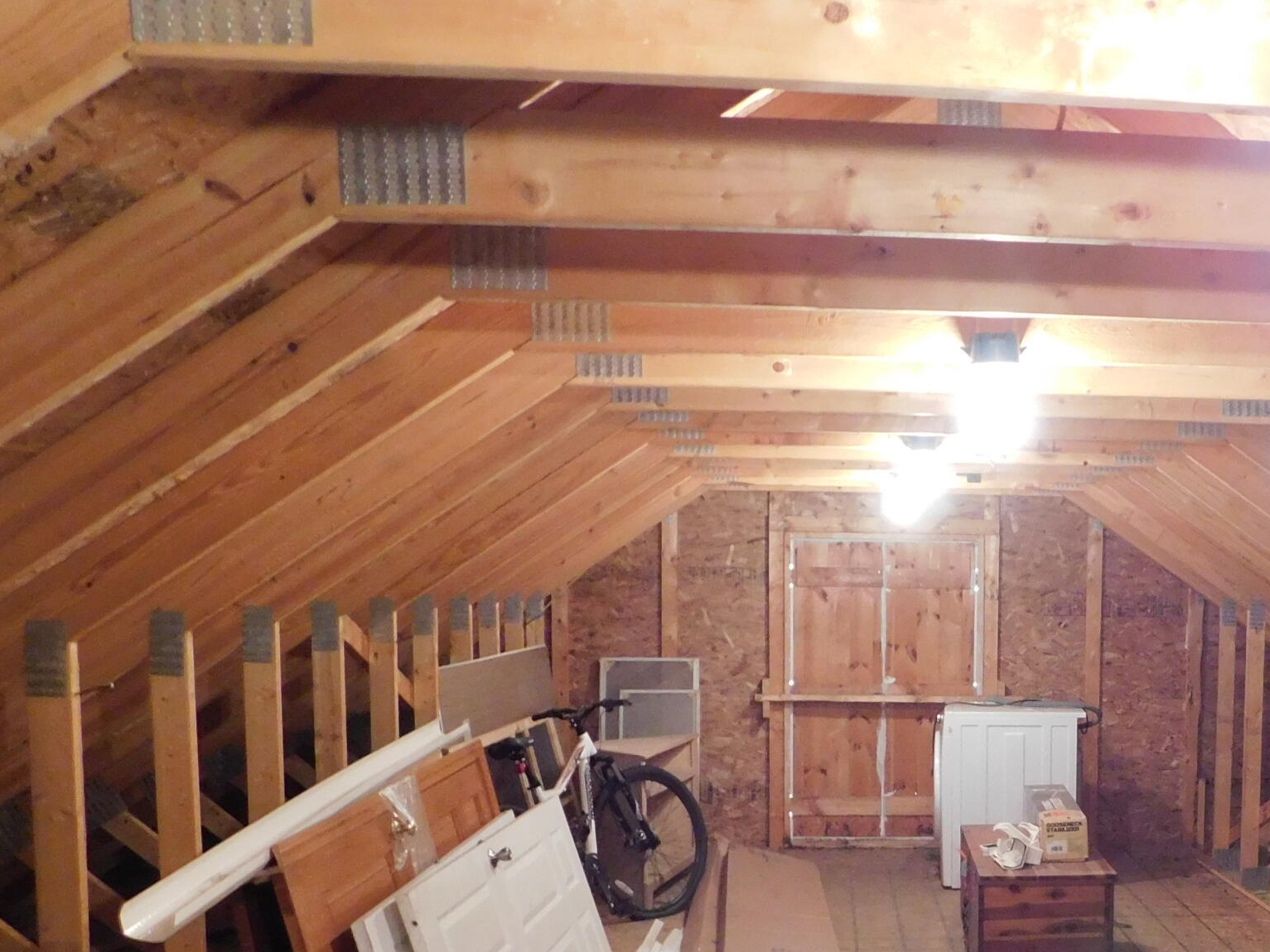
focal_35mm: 45
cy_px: 757
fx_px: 1651
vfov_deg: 31.4
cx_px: 1030
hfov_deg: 40.2
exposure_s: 1/13
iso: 400
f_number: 3
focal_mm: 4
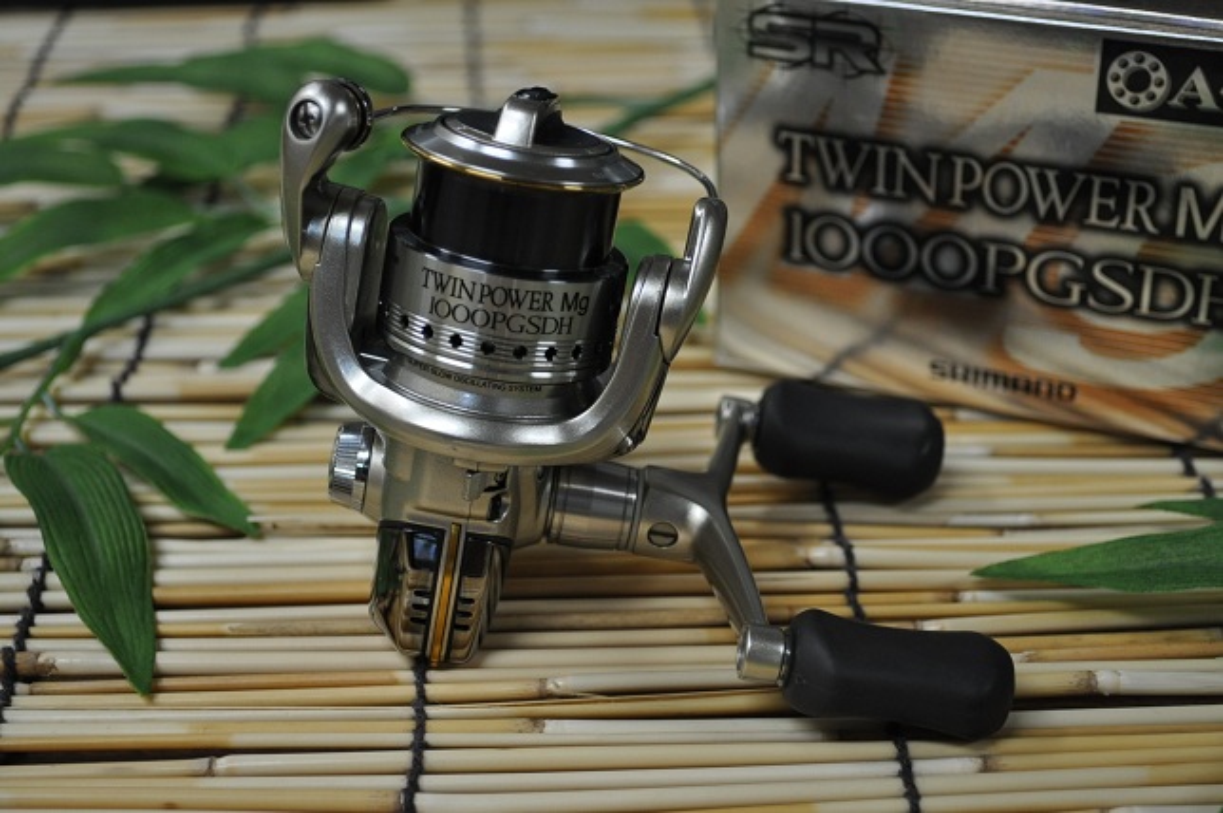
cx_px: 612
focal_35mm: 60
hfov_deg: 33.4
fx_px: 2036
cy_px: 406
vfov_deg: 22.6
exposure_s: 1/60
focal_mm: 40
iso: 800
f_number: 5.6
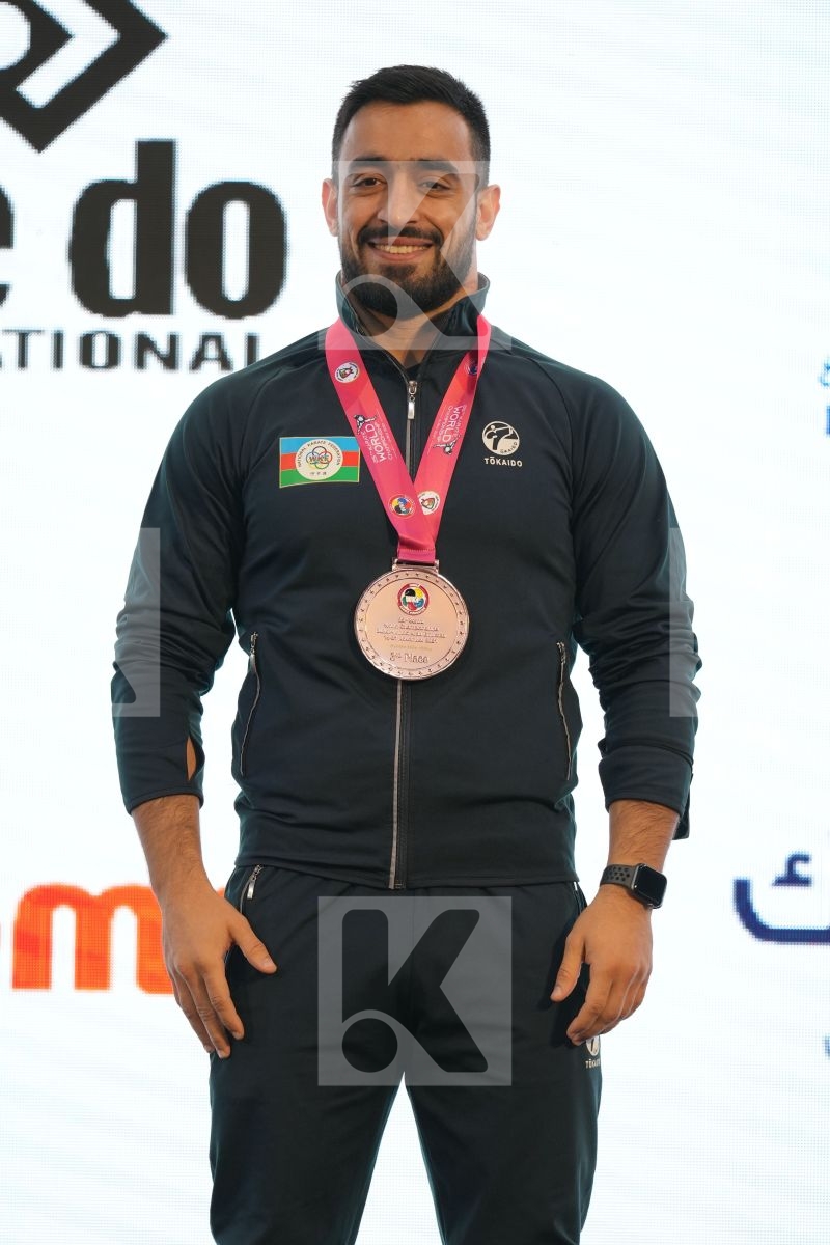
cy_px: 622
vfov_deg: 6.9
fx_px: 10374
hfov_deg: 4.6
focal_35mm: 300
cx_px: 415
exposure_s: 1/250
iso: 500
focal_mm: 200
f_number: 2.8
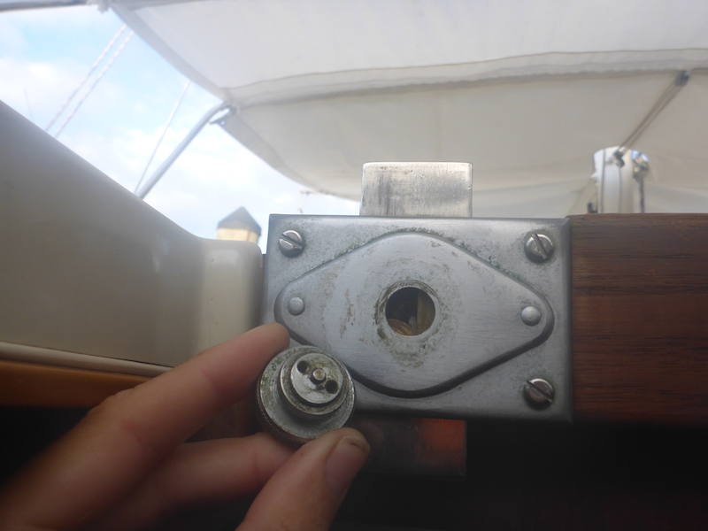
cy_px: 266
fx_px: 573
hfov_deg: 63.4
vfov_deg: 49.7
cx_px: 354
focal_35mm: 28
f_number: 3.3
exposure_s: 1/160
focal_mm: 4.9
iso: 100
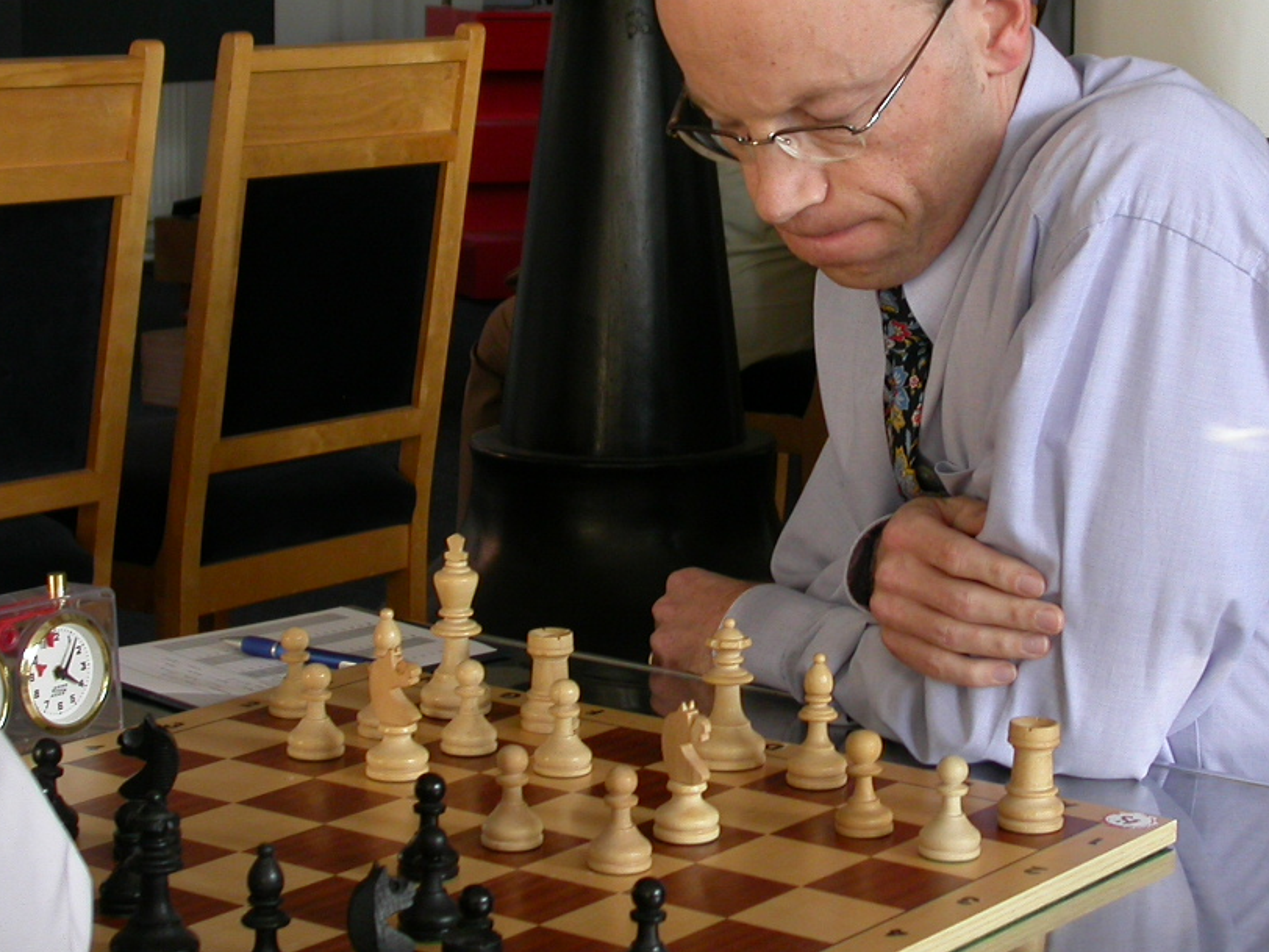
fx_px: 3409
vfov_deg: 15.8
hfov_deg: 21.0
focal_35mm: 93
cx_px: 830
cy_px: 295
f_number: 3
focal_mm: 12.2
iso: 100
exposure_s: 1/51.4
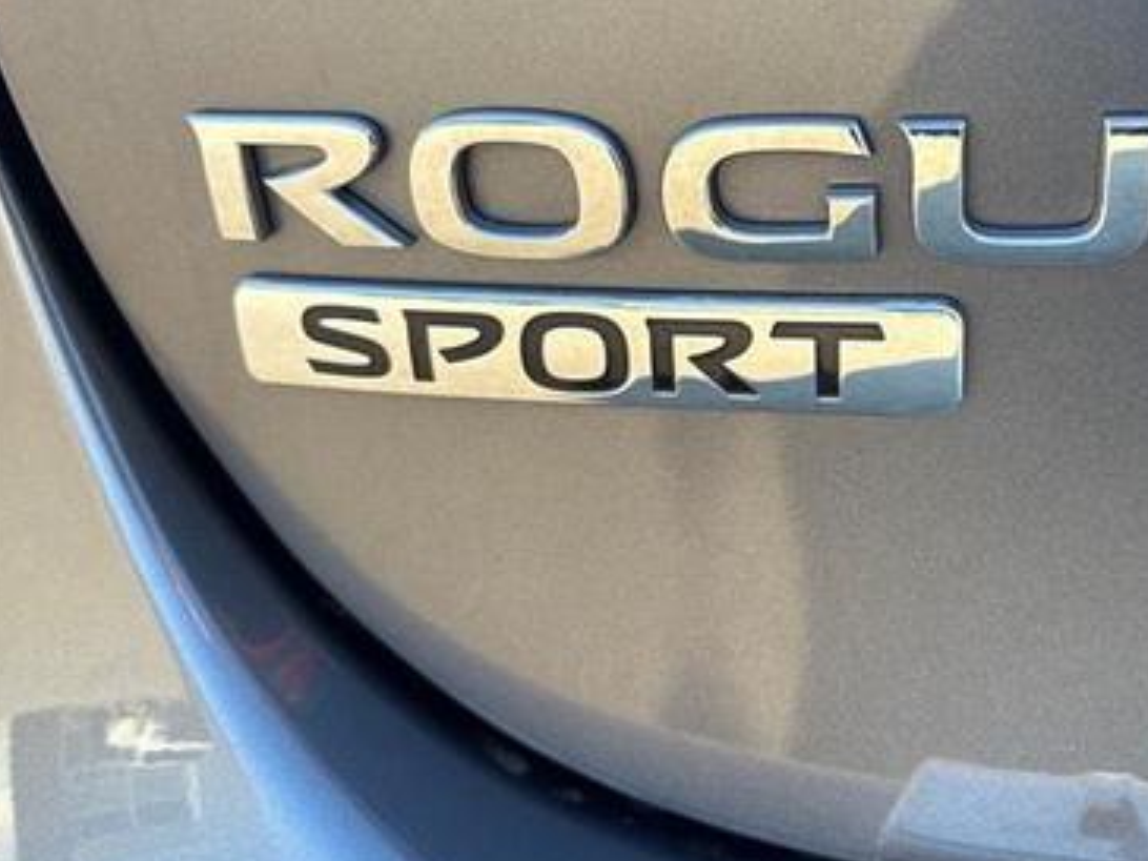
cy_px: 287
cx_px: 773
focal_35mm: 36
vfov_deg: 39.2
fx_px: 1194
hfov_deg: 50.4
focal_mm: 5.96
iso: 50
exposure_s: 1/329
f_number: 1.6
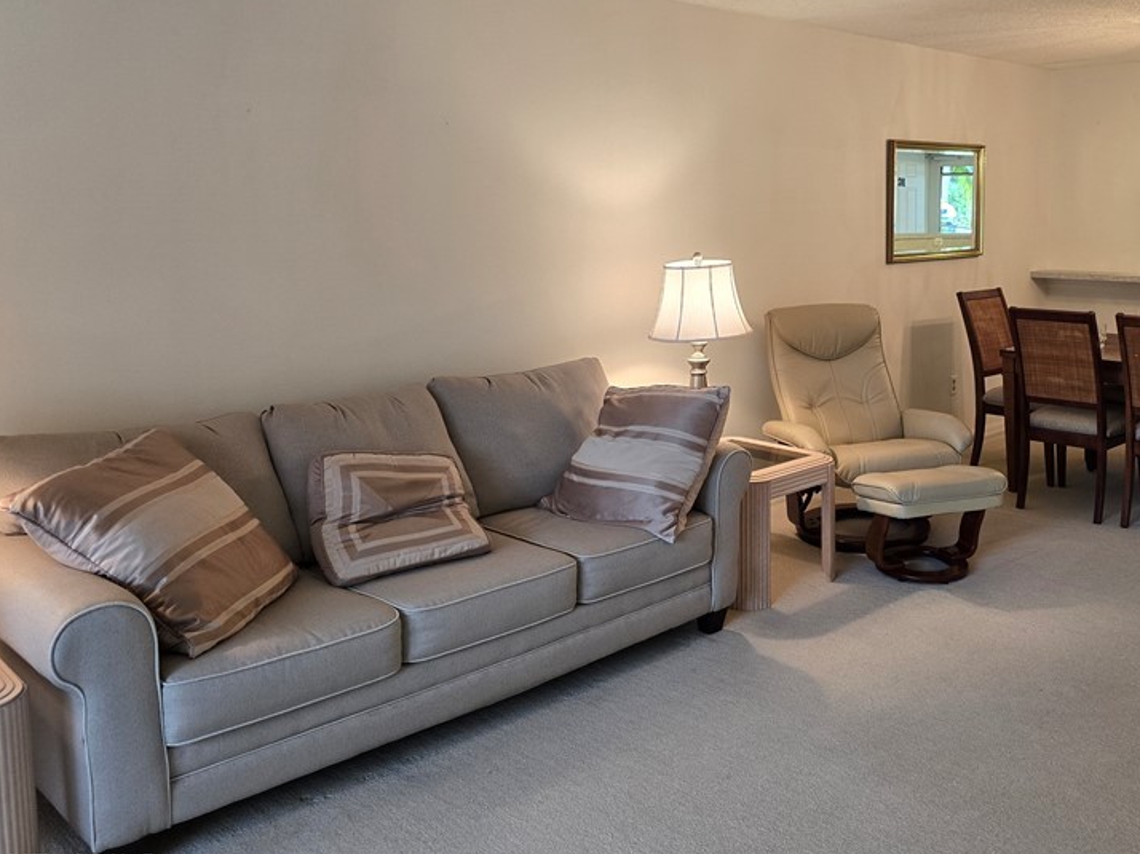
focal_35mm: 33
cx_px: 782
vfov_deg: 42.4
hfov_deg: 54.0
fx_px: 1086
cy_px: 291
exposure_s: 1/120
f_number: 1.7
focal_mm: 6.3
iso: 250
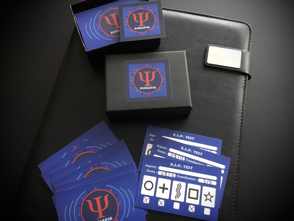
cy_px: 110
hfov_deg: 58.4
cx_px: 147
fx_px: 263
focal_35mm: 31
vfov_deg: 45.4
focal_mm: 3.3
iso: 160
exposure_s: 1/33
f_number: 2.4
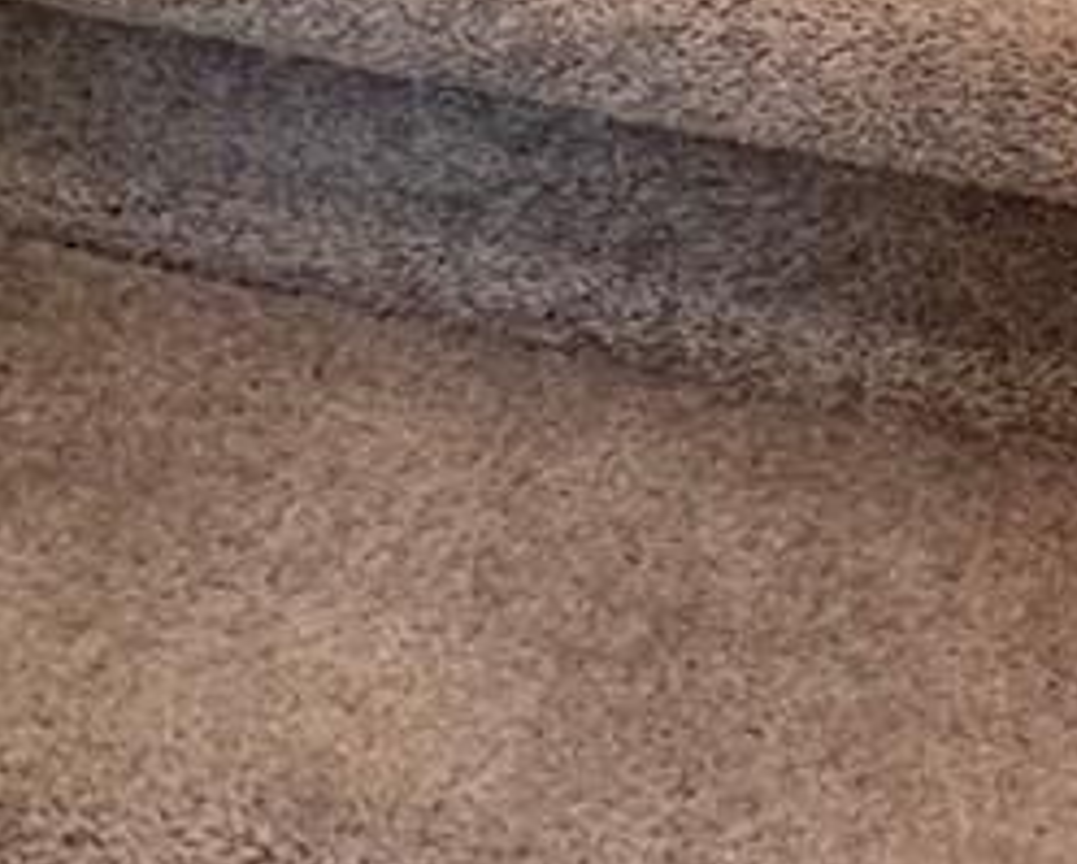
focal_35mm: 88
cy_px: -1177
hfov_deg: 20.9
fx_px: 2808
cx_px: 1099
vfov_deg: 13.3
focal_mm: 2.22
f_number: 2.2
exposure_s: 1/120
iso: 250
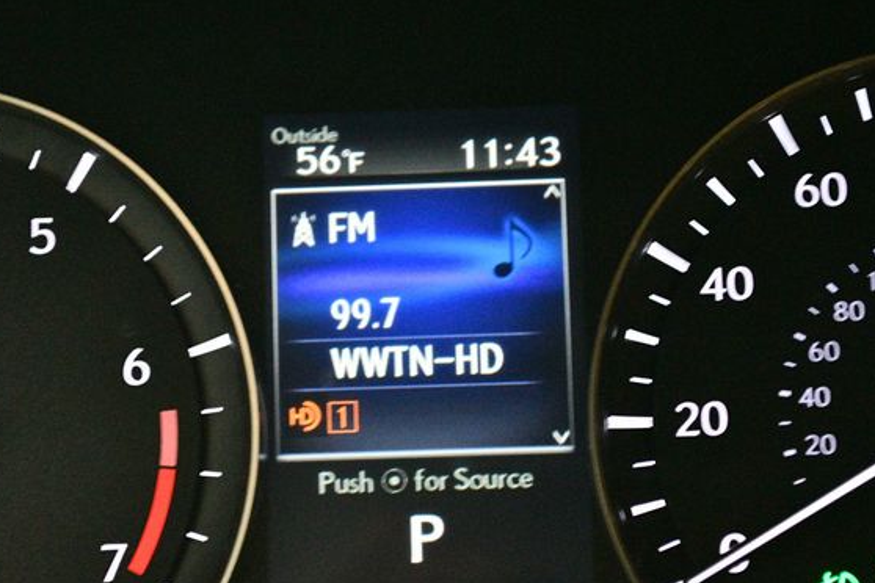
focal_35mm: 94
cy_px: 320
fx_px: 2285
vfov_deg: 14.5
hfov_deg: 21.7
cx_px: 405
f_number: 5.6
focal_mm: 55
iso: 12800
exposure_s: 1/30
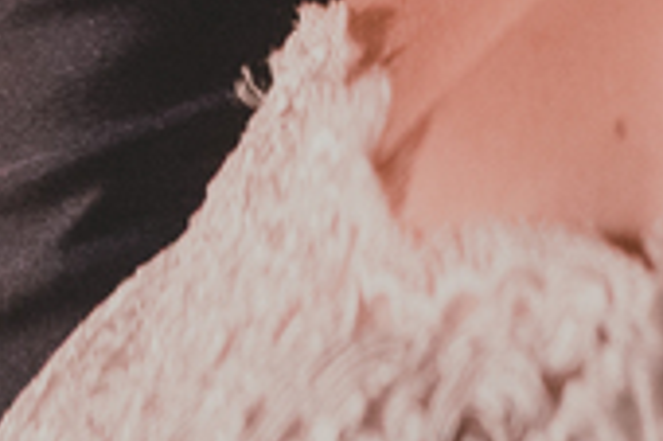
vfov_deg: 1.6
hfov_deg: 2.4
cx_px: -109
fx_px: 15584
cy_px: -1036
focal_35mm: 847
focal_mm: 120
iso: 2500
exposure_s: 1/200
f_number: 5.6
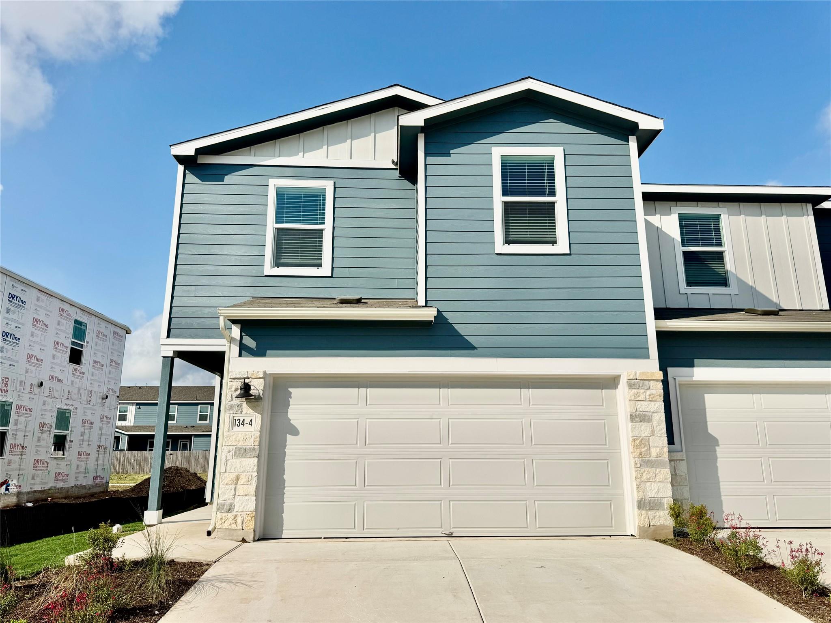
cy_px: 312
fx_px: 576
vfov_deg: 56.8
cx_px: 416
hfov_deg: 71.6
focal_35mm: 24
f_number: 1.78
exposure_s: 1/10417
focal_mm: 6.76
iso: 80
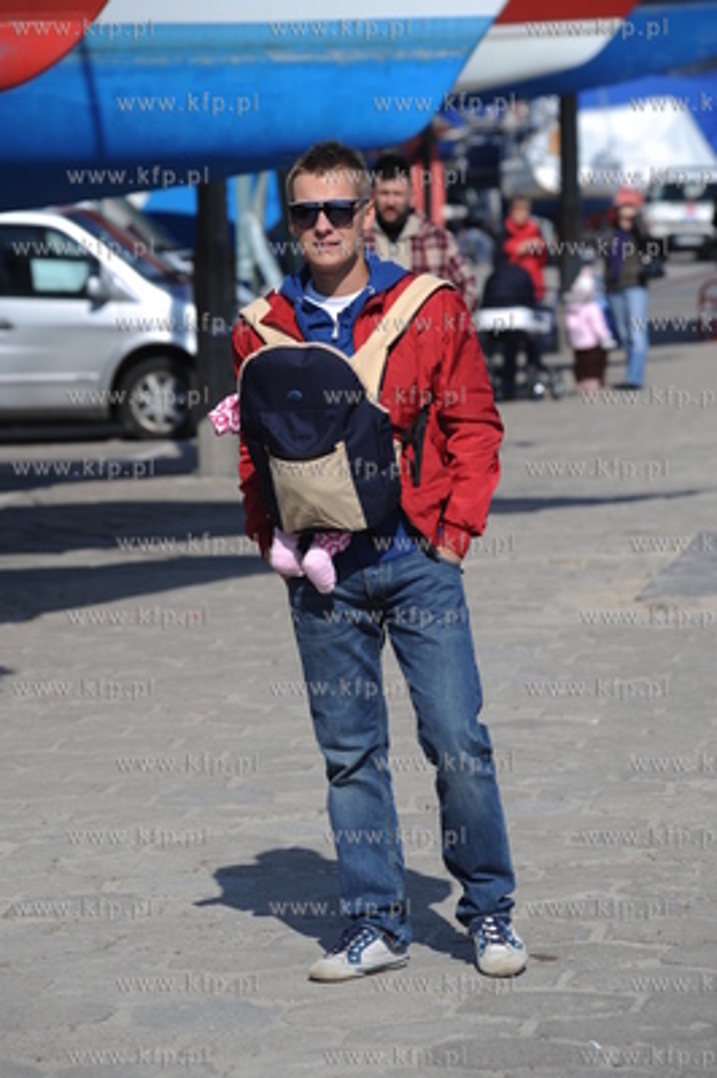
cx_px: 358
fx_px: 4638
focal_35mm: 155
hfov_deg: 8.8
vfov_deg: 13.3
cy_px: 539
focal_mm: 155
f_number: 5.6
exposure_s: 1/800
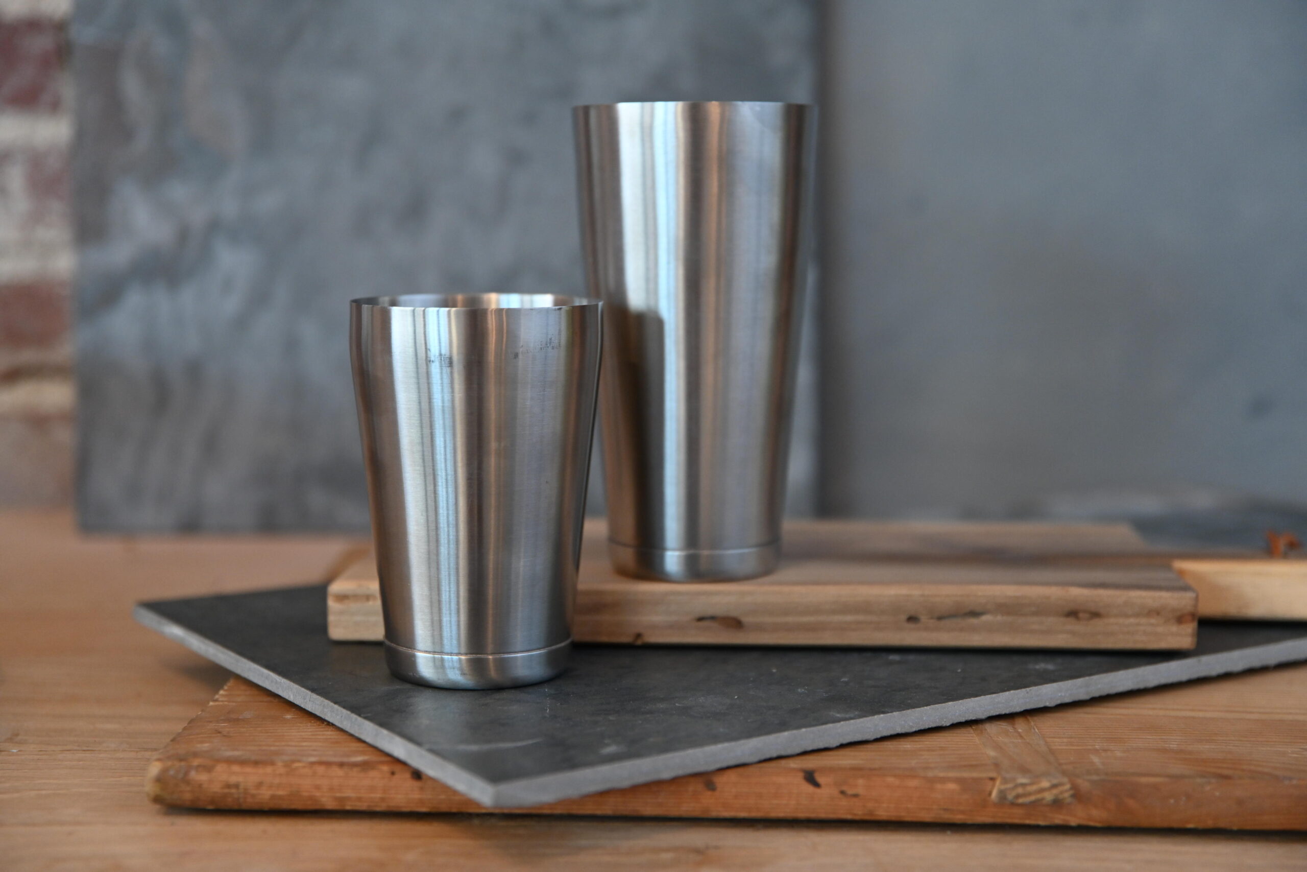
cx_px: 654
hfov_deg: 32.4
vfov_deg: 21.9
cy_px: 436
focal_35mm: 62
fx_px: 2251
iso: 800
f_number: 2.8
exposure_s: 1/100
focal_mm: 62
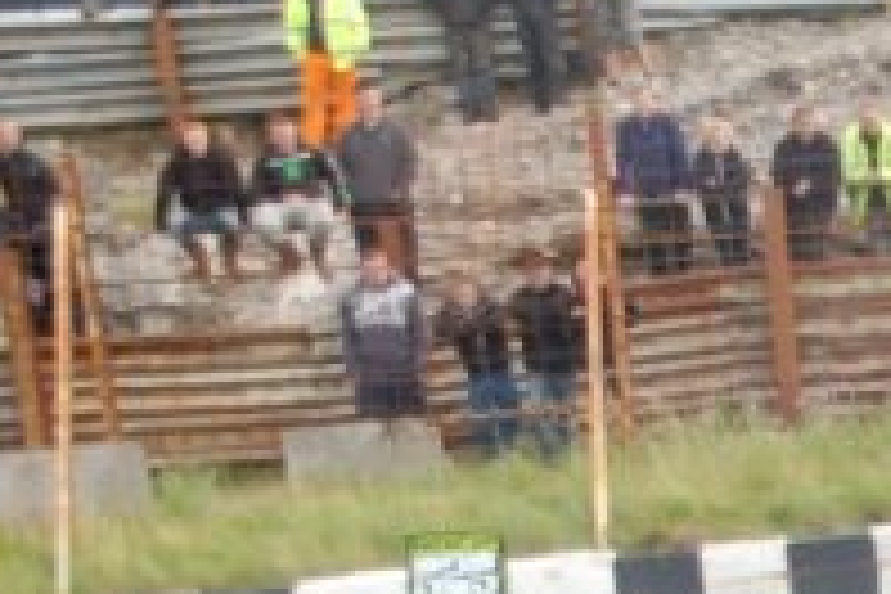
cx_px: 1292
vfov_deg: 10.6
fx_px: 3118
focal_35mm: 126
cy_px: 828
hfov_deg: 15.2
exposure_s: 1/1000
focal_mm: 26
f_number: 4.2
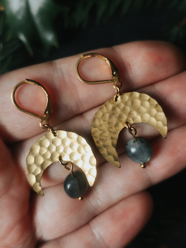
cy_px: 124
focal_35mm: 46
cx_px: 93
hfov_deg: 31.5
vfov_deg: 41.2
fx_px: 330
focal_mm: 6.19
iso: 125
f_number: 1.65
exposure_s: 1/25
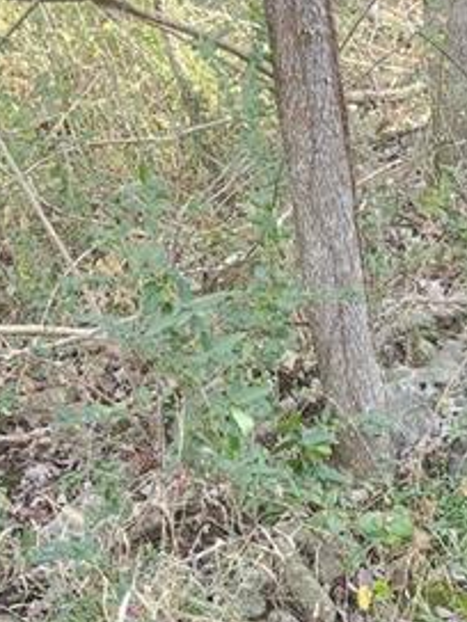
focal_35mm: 65
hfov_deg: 21.1
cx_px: 559
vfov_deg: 26.4
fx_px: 1169
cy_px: 752
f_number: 1.8
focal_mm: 5.54
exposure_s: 1/180
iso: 160
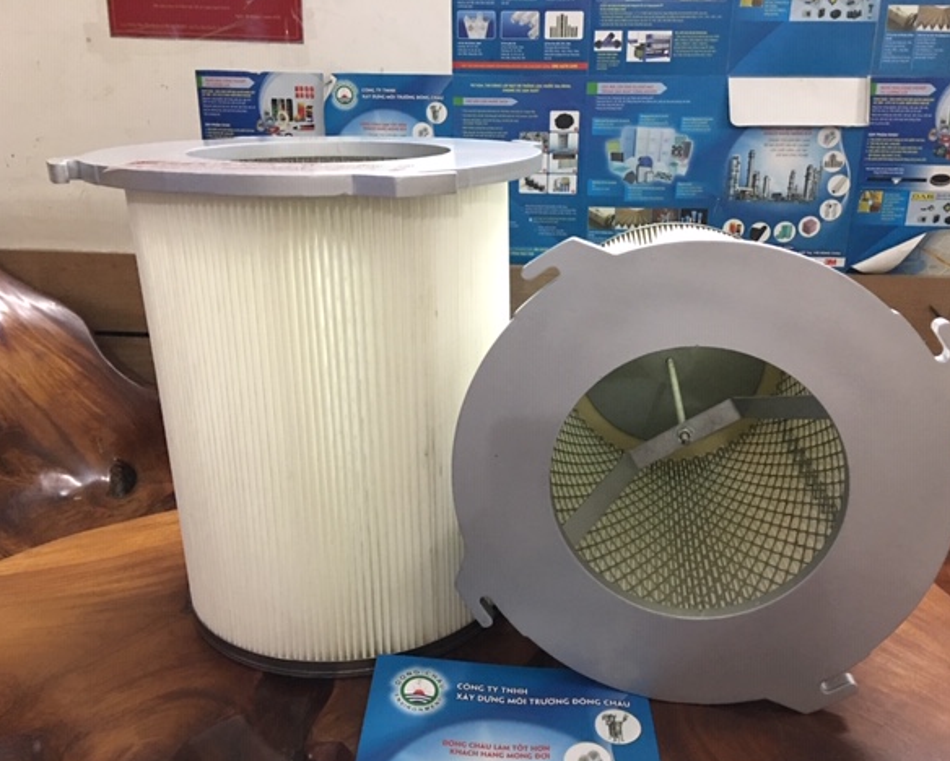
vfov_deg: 47.2
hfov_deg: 57.1
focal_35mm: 31
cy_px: 389
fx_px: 872
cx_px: 501
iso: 160
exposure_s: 1/8
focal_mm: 4.15
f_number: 2.2
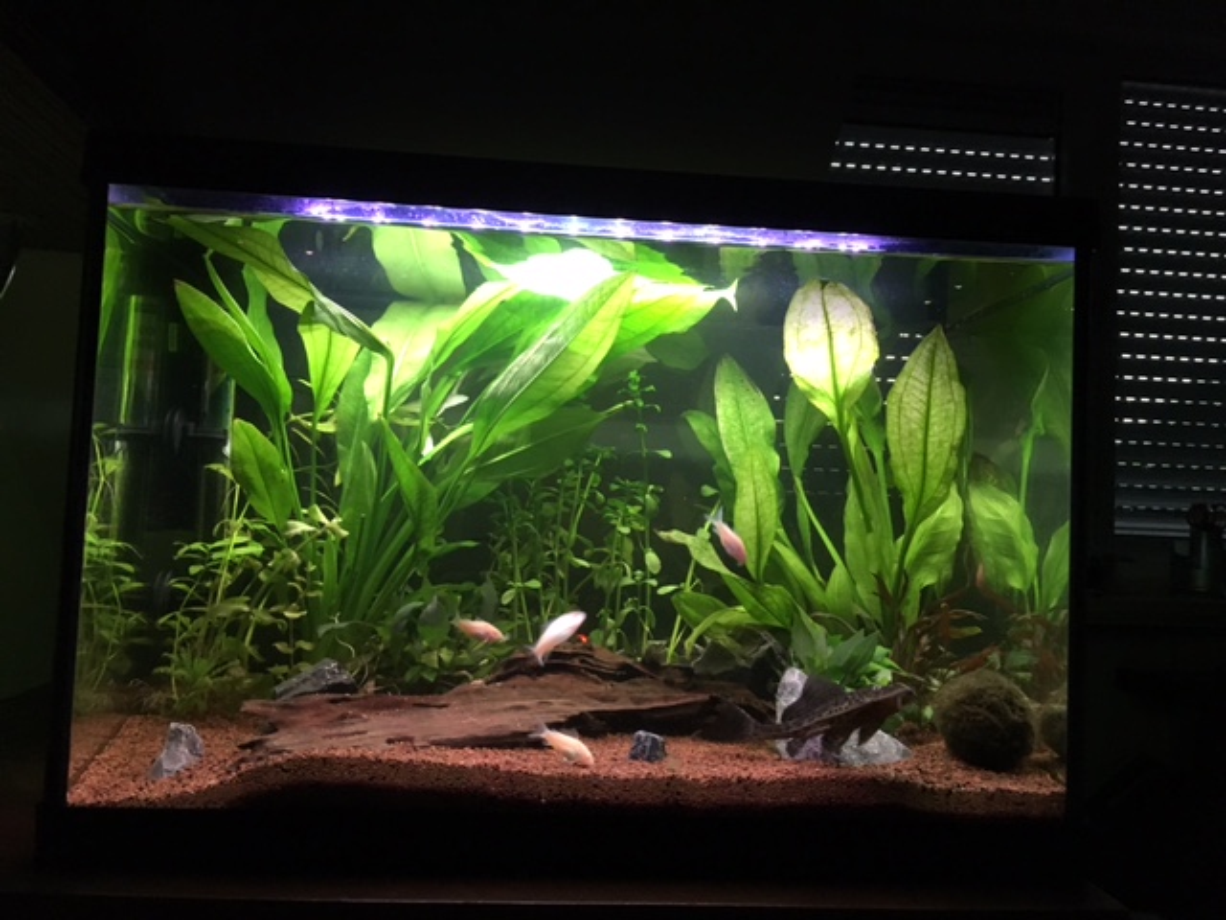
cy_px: 460
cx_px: 613
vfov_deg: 48.2
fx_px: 1027
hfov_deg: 61.7
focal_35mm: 29
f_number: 2.2
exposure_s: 1/20
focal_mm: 4.15
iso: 200
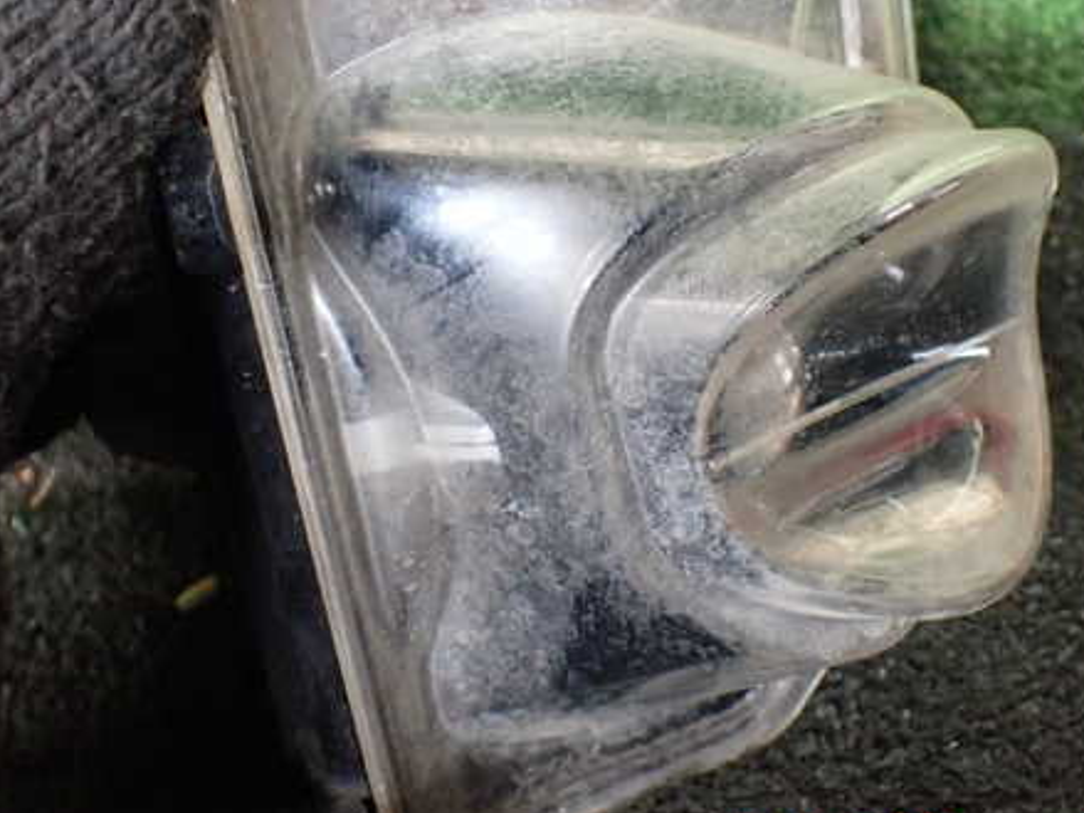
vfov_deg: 35.0
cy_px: 316
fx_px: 1284
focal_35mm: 41
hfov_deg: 45.8
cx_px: 558
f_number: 2.3
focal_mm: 5.4
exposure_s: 1/125
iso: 500
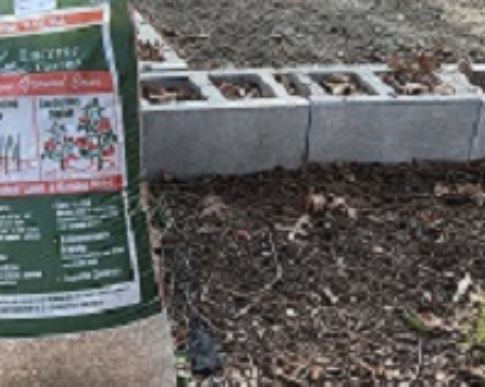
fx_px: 1291
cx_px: -154
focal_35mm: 90
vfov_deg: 16.4
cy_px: -76
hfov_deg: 19.5
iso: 25
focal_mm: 4.15
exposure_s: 1/124
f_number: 2.2
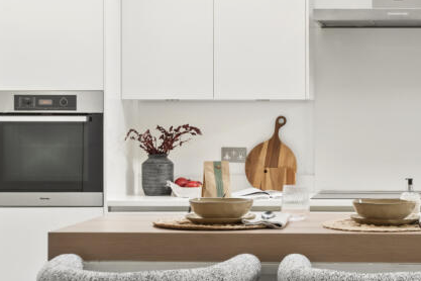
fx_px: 1006
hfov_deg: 22.9
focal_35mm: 86
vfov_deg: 15.8
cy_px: 58
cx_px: 399
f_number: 10
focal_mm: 35
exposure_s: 1/13
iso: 640
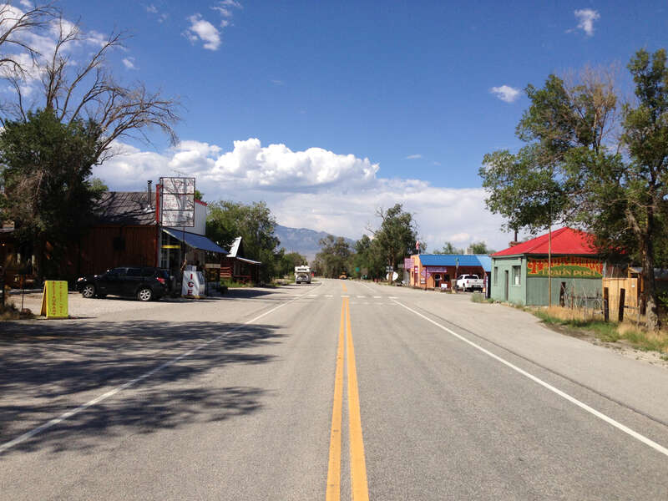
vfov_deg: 42.9
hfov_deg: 55.4
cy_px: 250
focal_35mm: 33
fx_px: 637
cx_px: 334
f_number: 2.4
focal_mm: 4.13
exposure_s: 1/2584
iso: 50
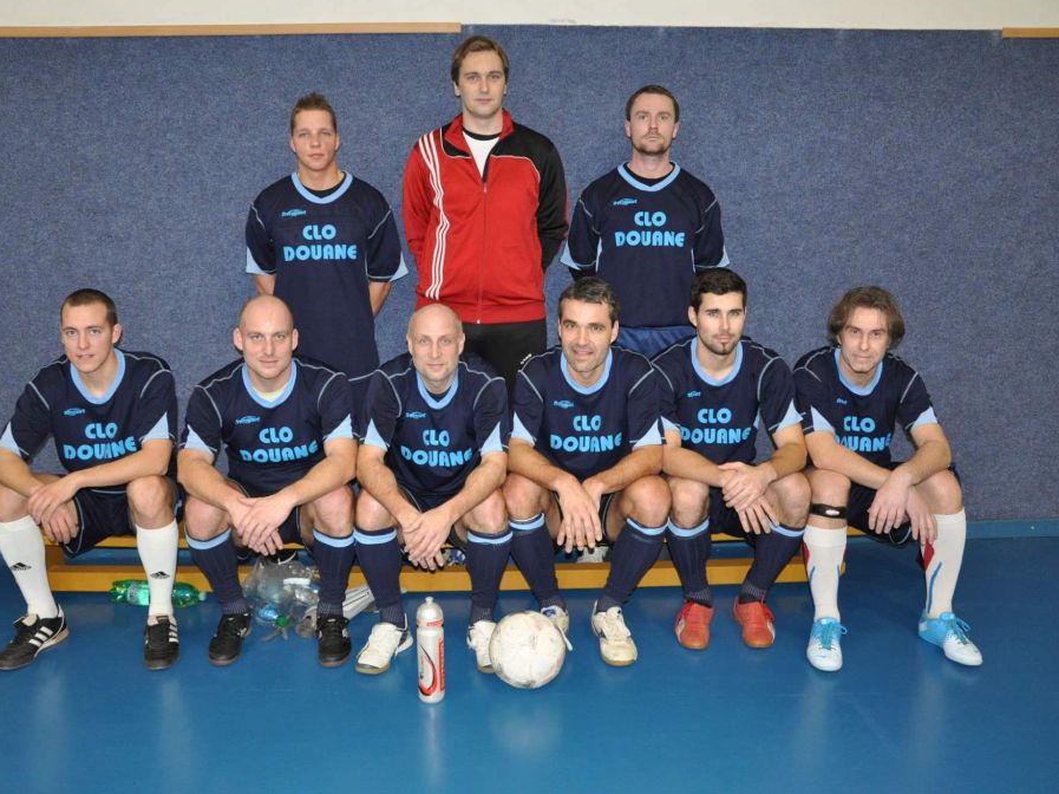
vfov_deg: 41.2
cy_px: 395
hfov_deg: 53.2
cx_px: 492
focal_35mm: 35
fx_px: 1057
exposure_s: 1/60
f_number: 4
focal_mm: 21
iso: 800
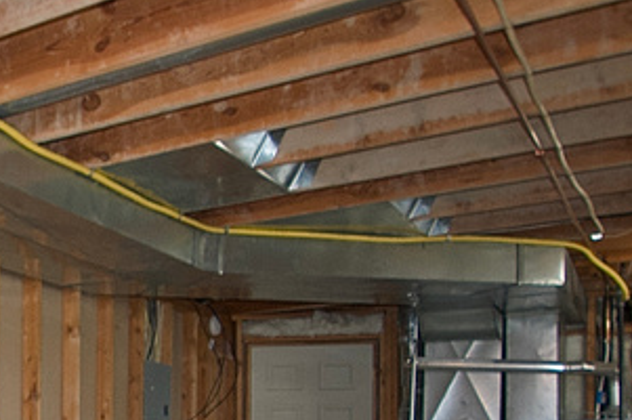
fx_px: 894
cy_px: 464
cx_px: -97
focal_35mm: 51
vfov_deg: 24.6
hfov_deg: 33.0
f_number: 3.5
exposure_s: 1/60
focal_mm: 10
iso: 400
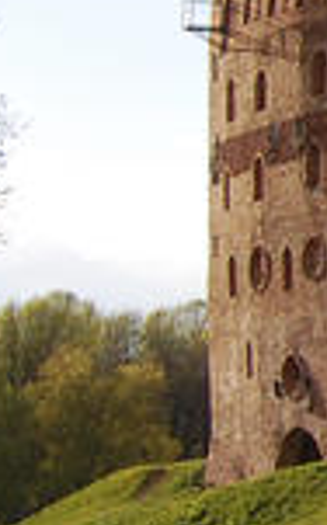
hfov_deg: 5.0
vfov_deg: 9.1
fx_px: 3289
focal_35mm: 230
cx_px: 1414
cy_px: 73
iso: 200
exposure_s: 1/100
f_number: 8
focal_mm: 26
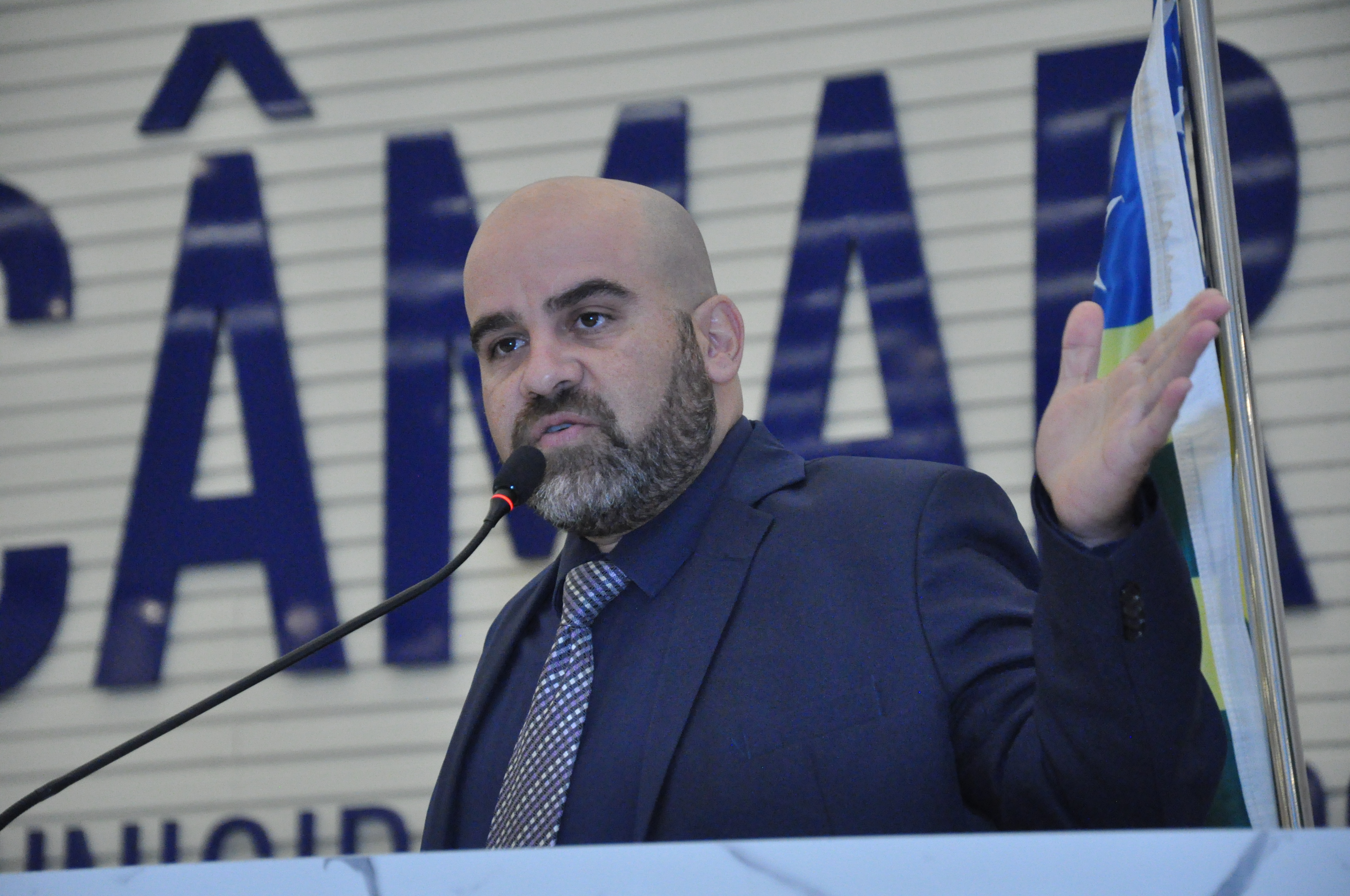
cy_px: 448
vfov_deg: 8.7
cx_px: 675
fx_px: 5899
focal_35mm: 158
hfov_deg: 13.1
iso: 3200
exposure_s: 1/160
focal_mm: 105
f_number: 5.6
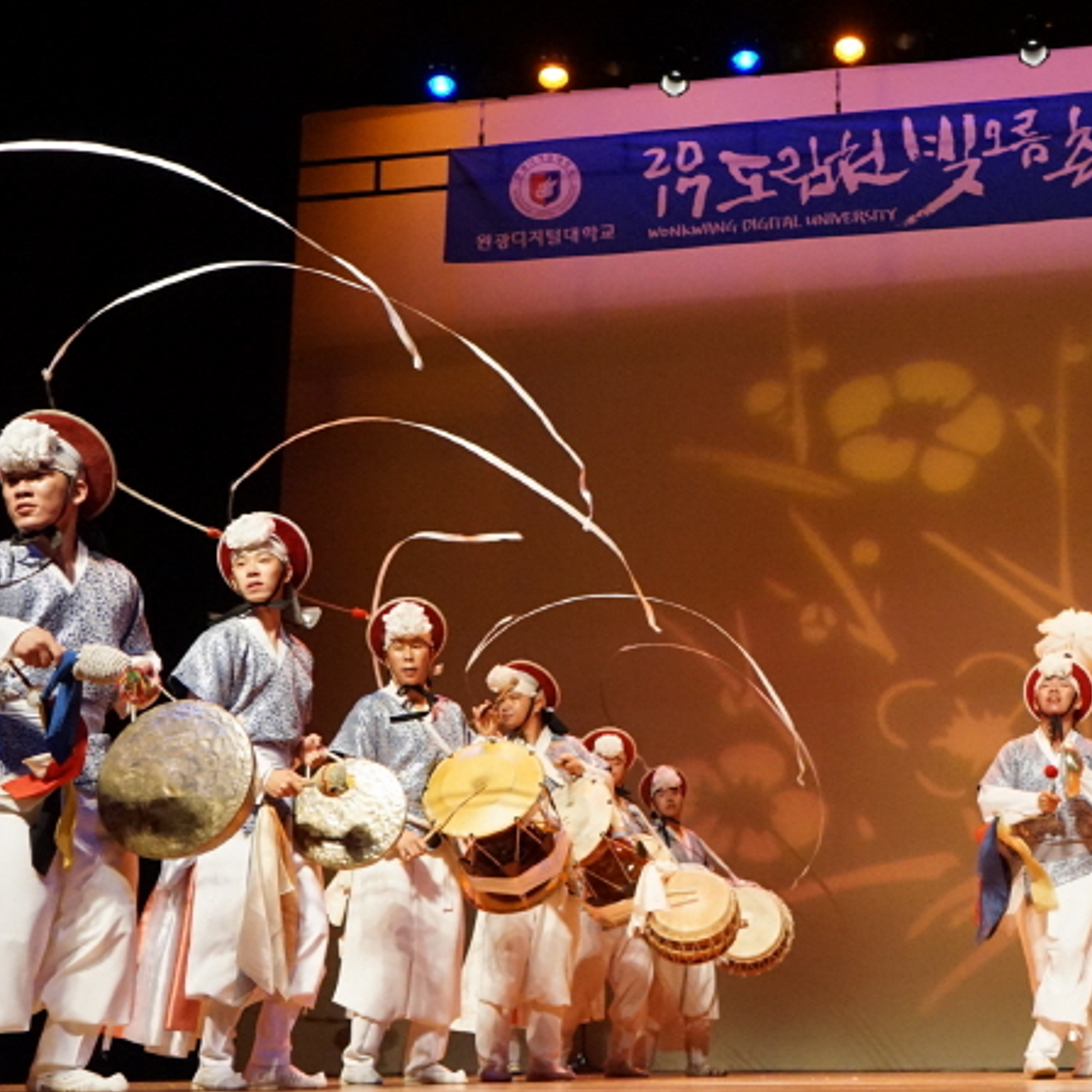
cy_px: 534
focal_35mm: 47
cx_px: 714
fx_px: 1677
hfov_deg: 35.8
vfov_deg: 36.1
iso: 6400
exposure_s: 1/640
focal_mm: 31
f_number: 4
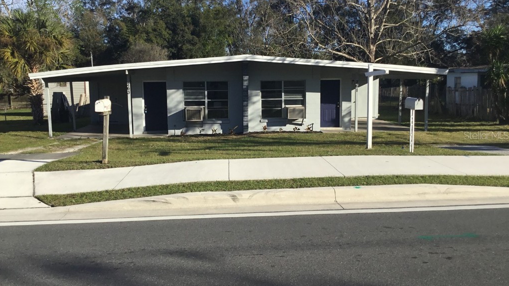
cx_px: 255
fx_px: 459
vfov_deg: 34.6
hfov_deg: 58.0
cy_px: 135
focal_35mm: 34
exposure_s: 1/1481
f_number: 2.4
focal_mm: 3.3
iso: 25
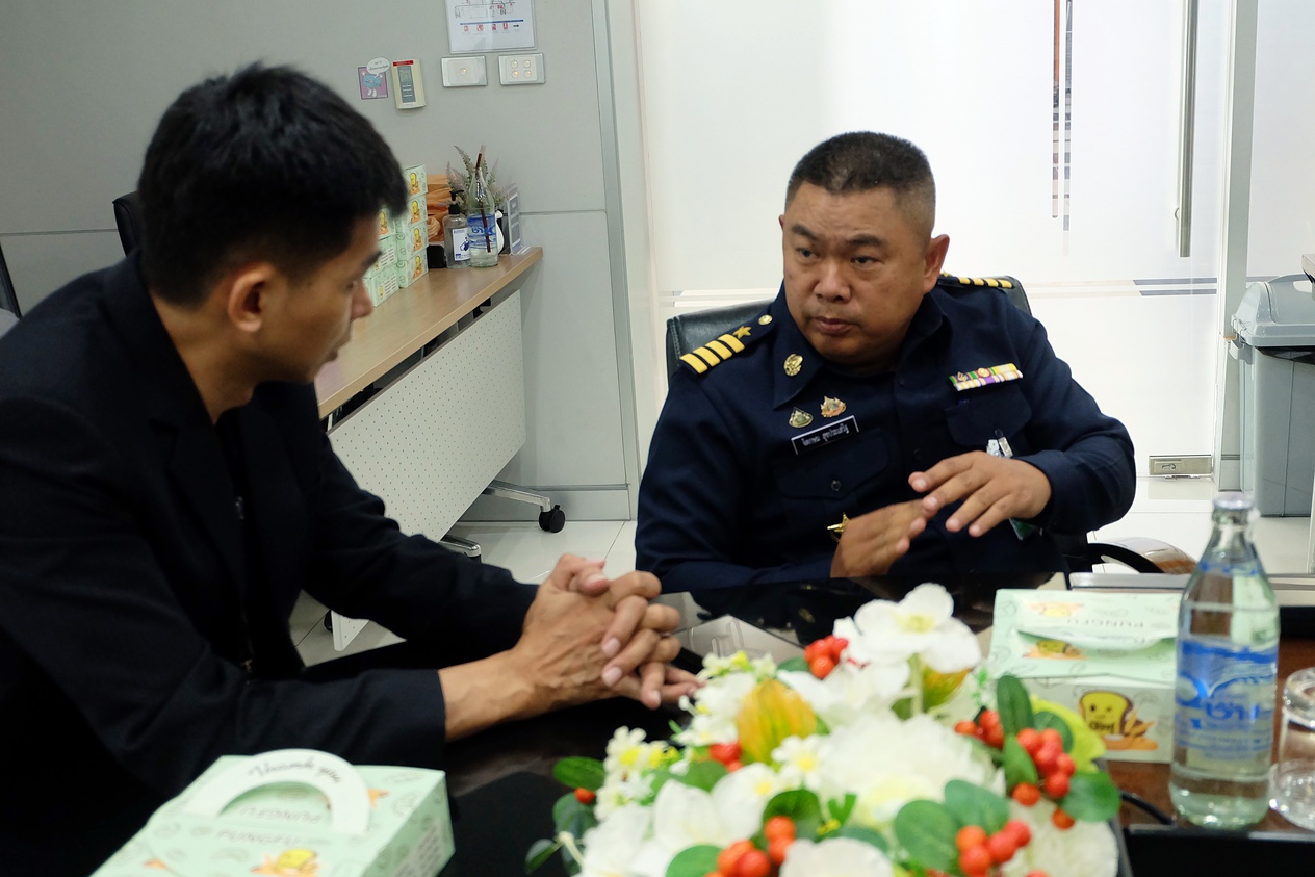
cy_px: 438
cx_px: 658
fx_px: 1461
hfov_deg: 48.5
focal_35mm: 40
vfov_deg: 33.4
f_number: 4.5
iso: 2000
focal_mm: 26.9
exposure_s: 1/60
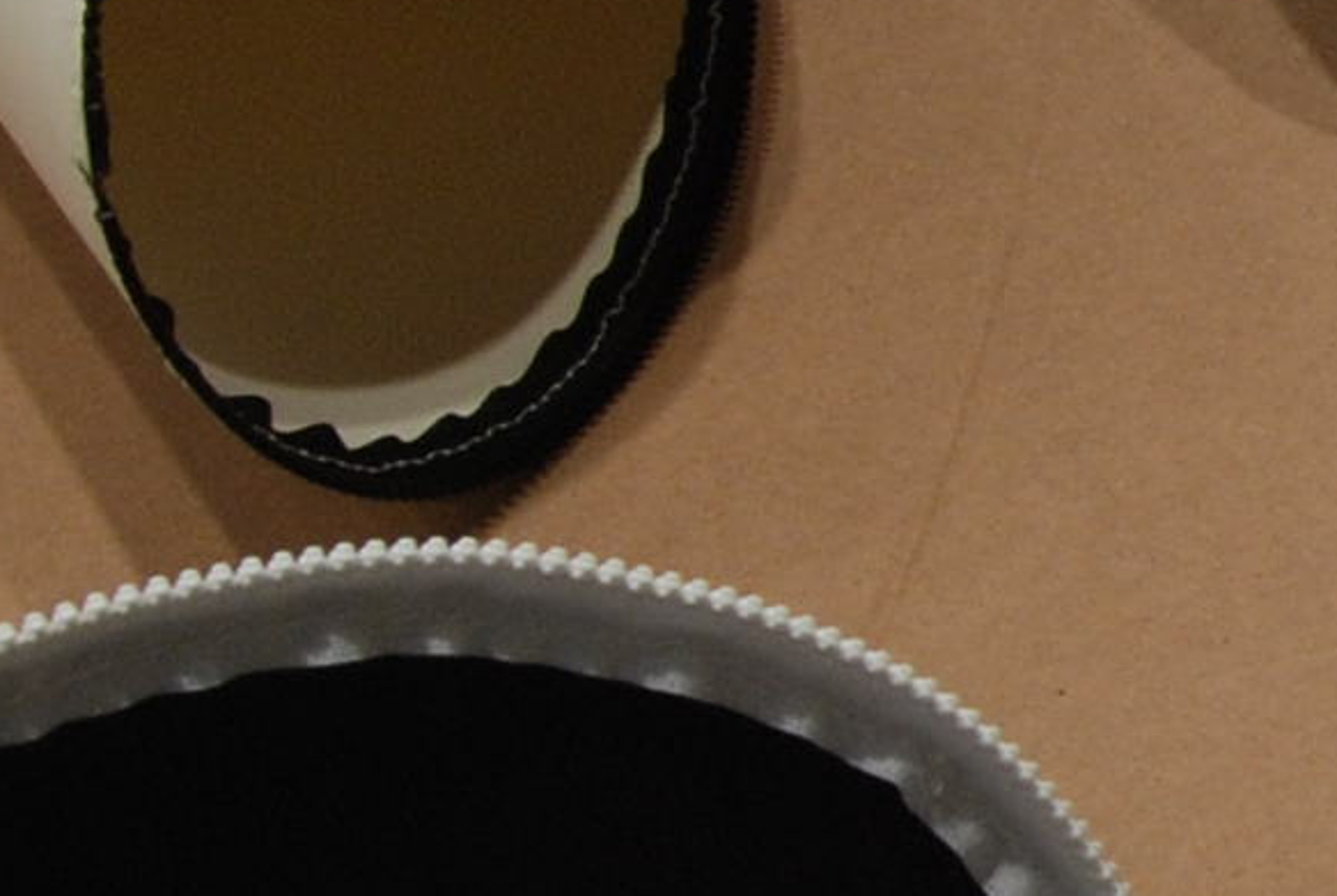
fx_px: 8148
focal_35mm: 219
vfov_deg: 6.3
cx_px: 2986
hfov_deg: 8.7
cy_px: 314
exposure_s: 1/3
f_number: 11
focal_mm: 22
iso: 250
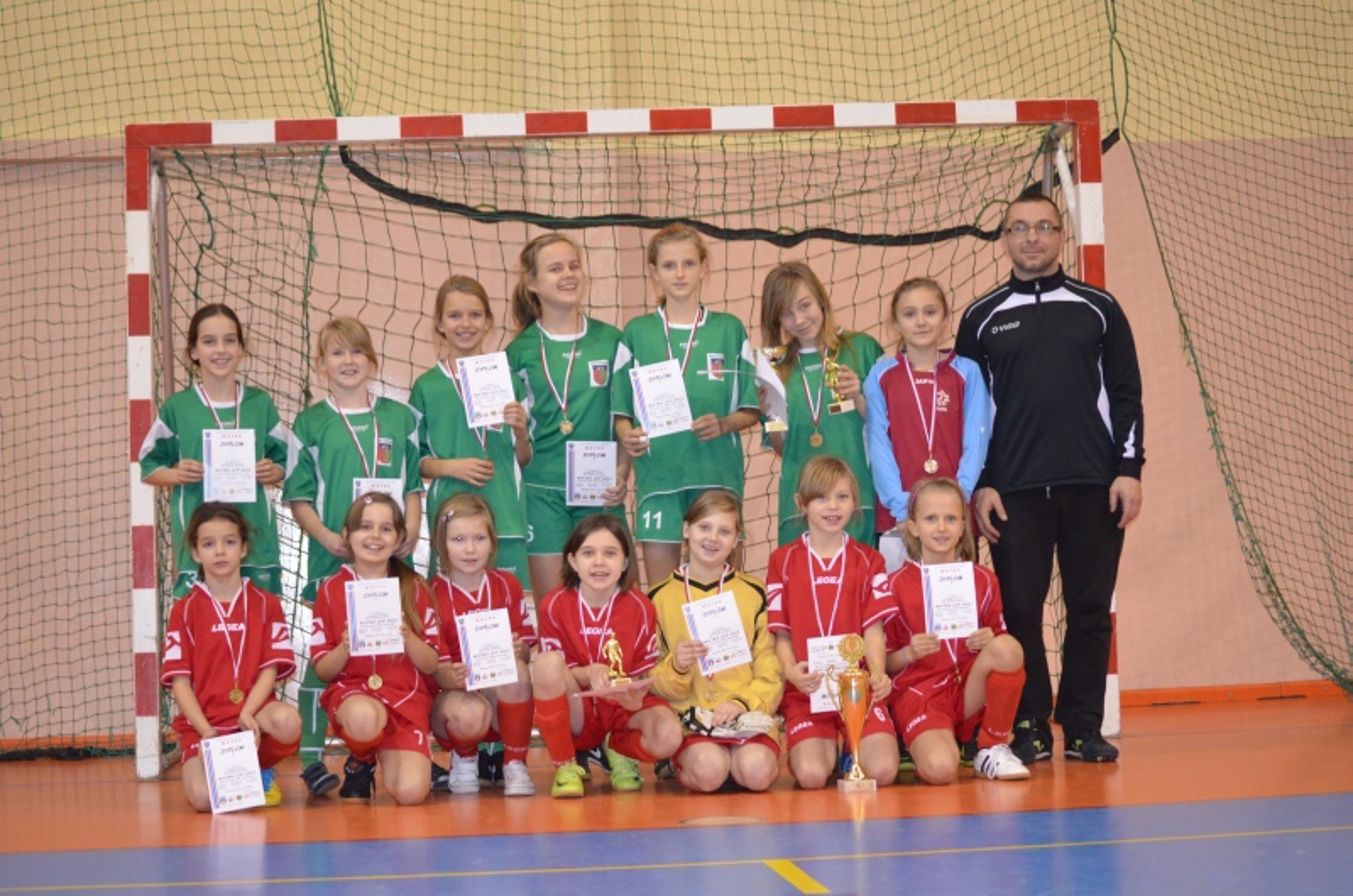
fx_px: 3094
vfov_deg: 16.5
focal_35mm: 82
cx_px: 676
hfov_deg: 24.7
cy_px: 448
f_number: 4
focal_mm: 55
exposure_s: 1/60
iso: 2500
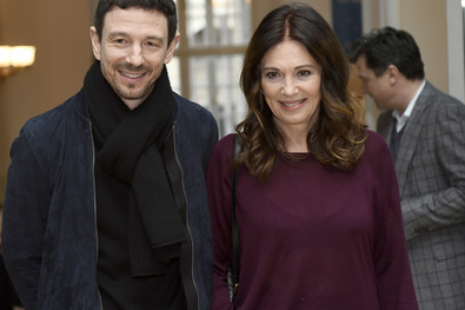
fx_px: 1033
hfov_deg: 25.4
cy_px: 138
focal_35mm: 80
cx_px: 201
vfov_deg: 17.0
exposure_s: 1/500
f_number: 4
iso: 1000
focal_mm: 70
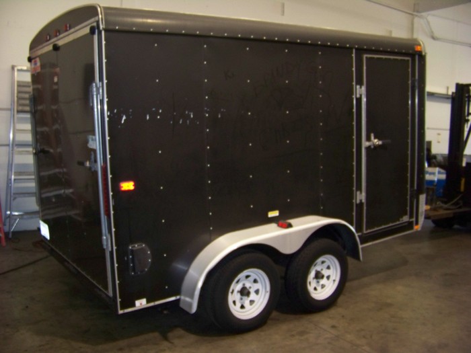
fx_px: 490
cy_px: 176
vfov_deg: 39.7
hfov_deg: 51.4
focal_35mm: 36
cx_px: 236
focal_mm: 5.85
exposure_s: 1/30
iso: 200
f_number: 2.8
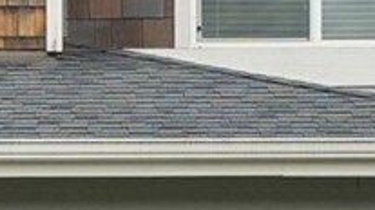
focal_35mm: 292
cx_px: 310
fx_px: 2901
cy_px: 152
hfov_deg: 7.4
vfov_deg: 4.1
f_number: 8
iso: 200
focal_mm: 36
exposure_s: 1/500
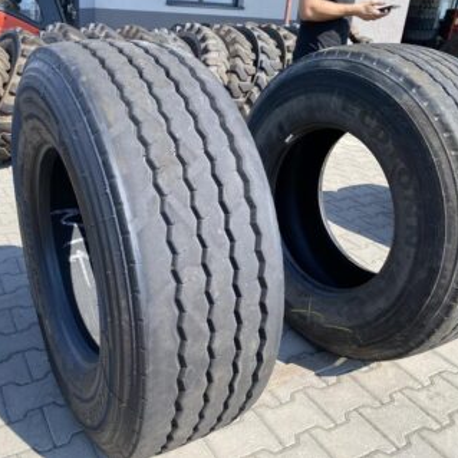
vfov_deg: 52.5
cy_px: 228
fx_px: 464
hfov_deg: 51.8
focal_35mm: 31
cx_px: 164
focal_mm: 4.25
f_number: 1.8
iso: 32
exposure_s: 1/957
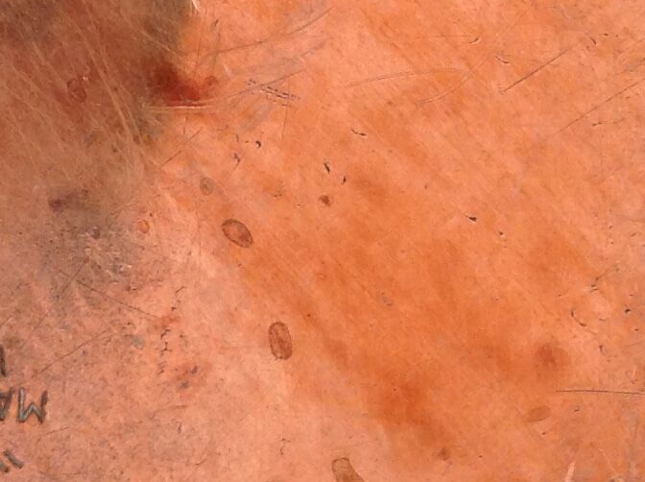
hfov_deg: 14.3
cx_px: -77
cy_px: 272
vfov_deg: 11.0
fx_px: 2512
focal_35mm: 135
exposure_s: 1/15
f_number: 2.4
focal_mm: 4.28
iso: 80
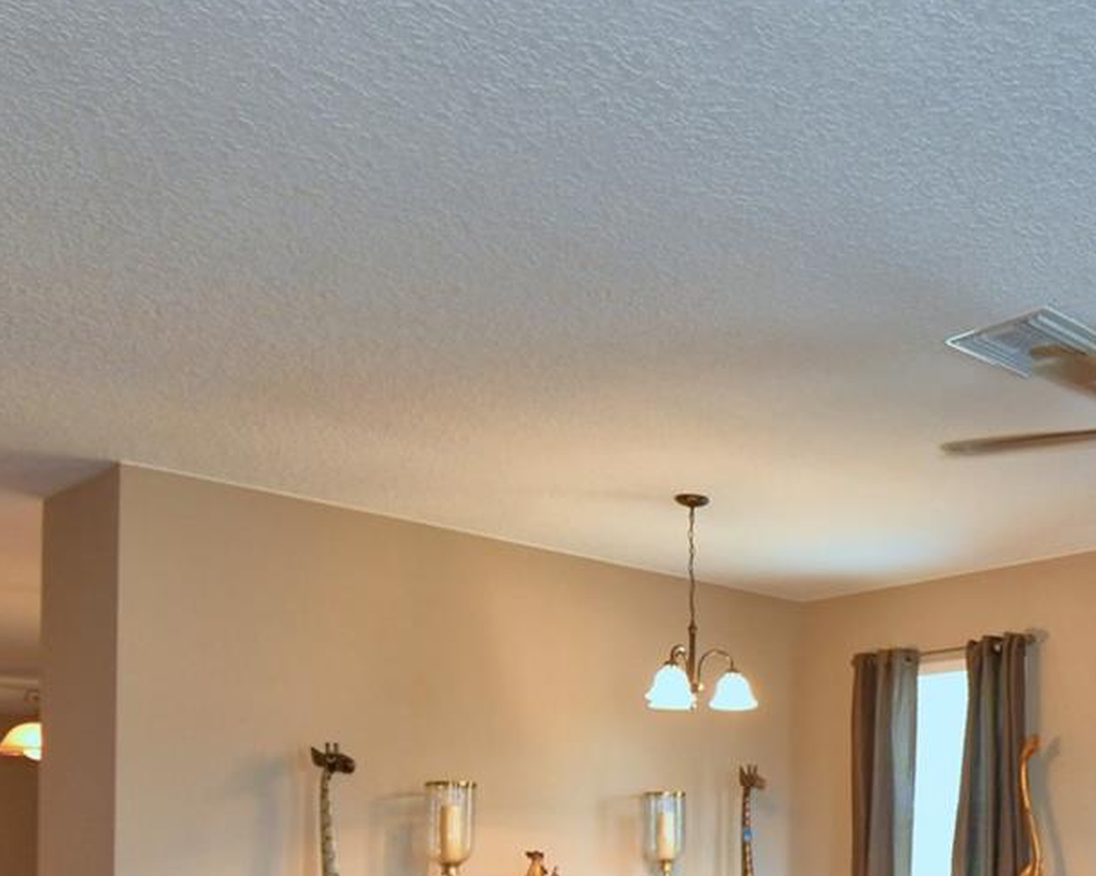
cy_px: 824
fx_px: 1200
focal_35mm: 37
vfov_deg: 37.0
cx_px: 1060
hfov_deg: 43.2
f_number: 4.5
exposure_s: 1/30
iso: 640
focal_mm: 10
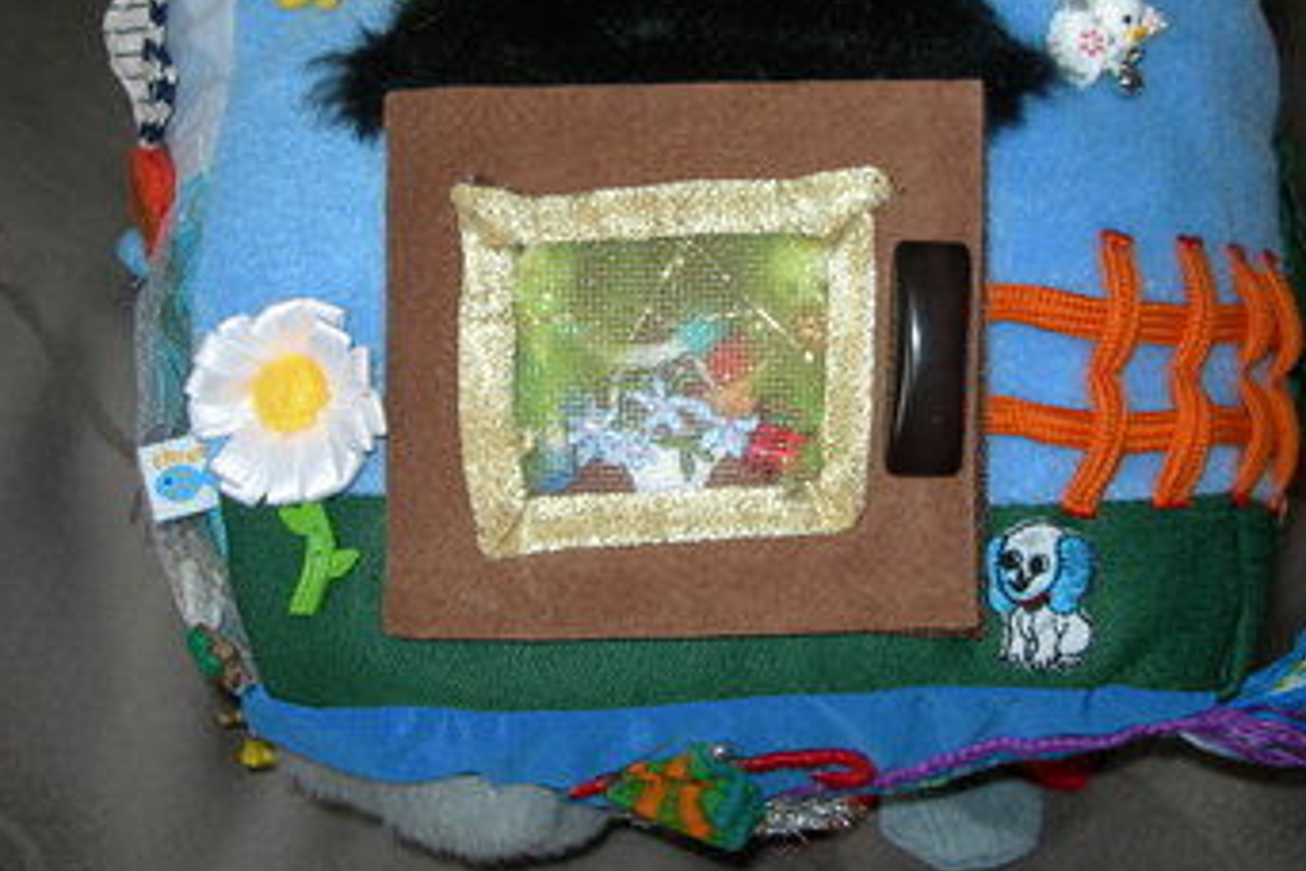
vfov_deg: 25.8
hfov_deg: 38.1
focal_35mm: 52
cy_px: 283
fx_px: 1886
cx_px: 722
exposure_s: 1/60.1
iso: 50
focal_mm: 7.8
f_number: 2.8
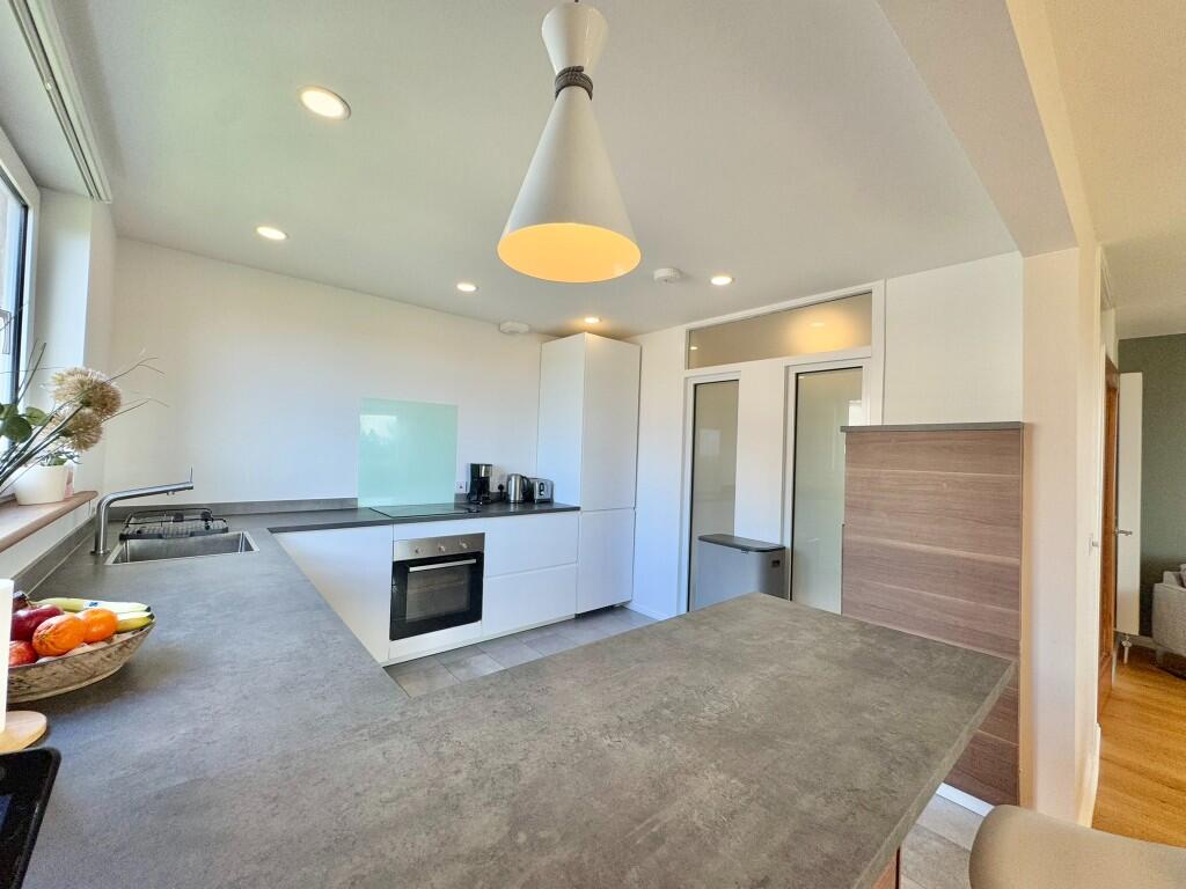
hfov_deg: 102.1
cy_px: 444
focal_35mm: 14
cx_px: 593
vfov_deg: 85.7
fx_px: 480
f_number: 2.2
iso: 100
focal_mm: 2.22
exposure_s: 1/100
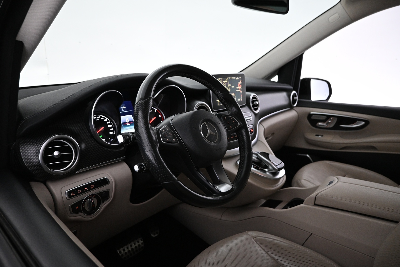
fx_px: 267
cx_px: 200
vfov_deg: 53.1
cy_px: 134
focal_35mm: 24
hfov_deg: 73.7
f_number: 3.5
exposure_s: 1/50
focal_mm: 16
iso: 1600
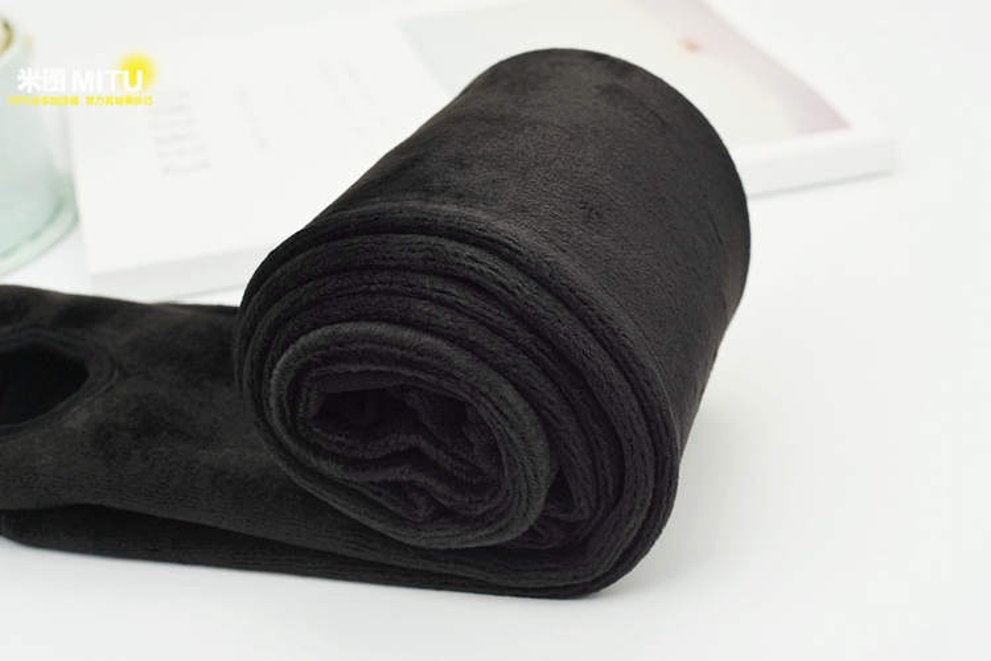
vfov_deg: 27.0
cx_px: 496
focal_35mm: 50
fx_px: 1376
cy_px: 330
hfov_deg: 39.6
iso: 100
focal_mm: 50
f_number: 9
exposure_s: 1/125
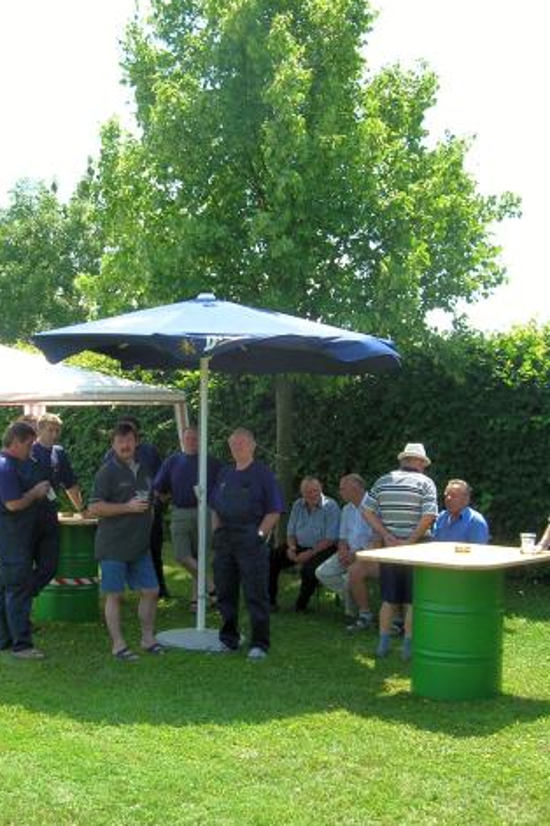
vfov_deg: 41.1
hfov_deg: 28.0
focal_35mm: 48
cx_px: 214
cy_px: 414
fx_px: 1100
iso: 50
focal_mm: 5.7
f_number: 4.9
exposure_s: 1/135
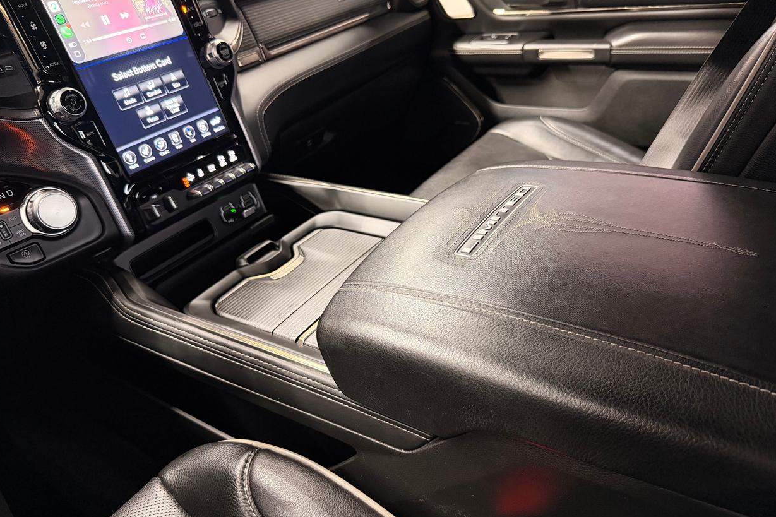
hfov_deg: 69.4
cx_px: 395
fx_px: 560
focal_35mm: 26
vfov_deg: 49.5
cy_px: 258
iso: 640
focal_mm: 6.76
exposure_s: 1/40
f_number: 1.78
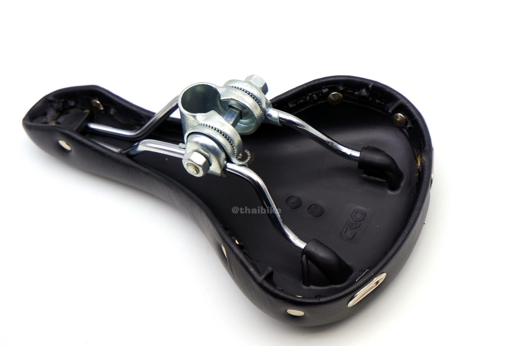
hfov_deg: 29.7
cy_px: 173
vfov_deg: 20.0
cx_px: 259
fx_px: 978
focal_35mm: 68
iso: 200
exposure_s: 1/105
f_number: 5.6
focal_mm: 45
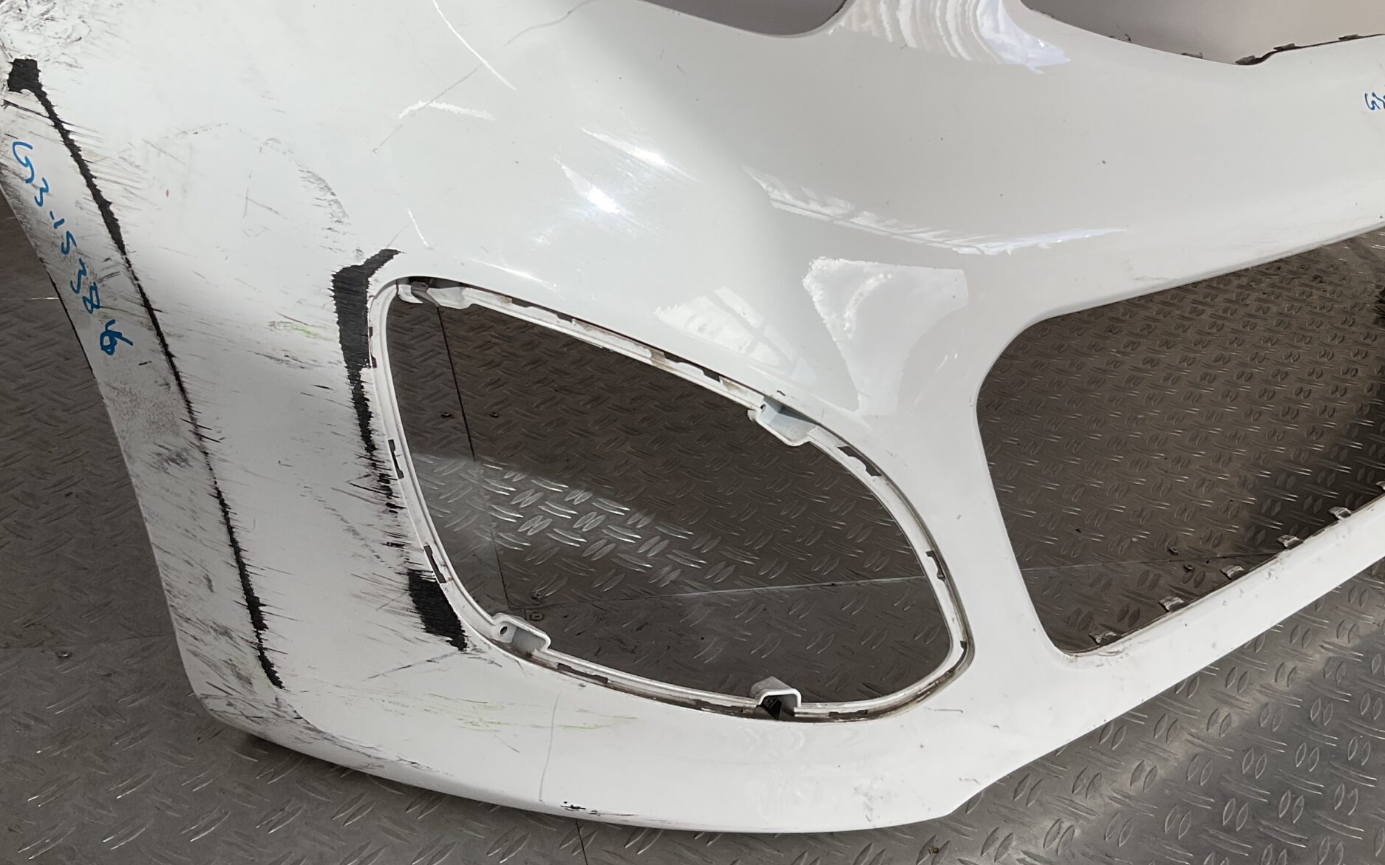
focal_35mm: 42
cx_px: 774
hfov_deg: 47.1
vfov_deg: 30.3
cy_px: 281
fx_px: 1585
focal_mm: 3
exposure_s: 1/439
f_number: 1.8
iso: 16
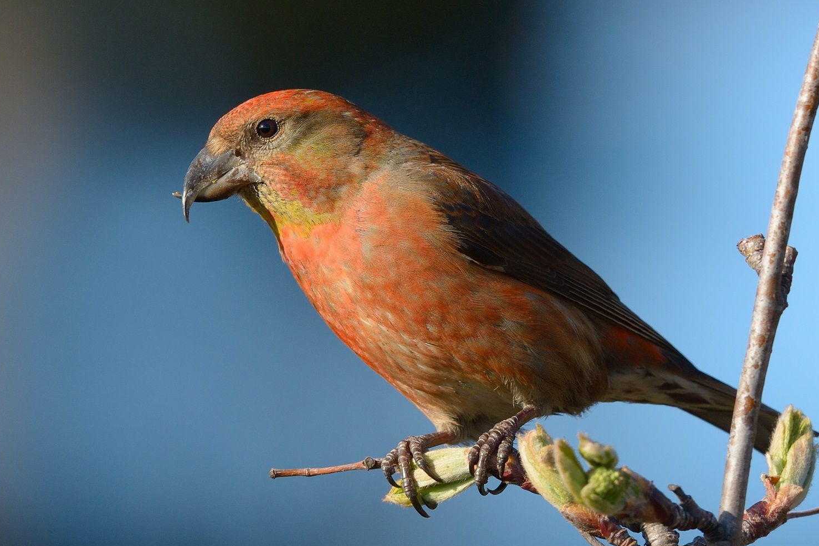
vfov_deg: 1.4
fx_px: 22154
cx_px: 302
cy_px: 282
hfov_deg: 2.1
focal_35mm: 974
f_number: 8
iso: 800
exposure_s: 1/1000
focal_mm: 600
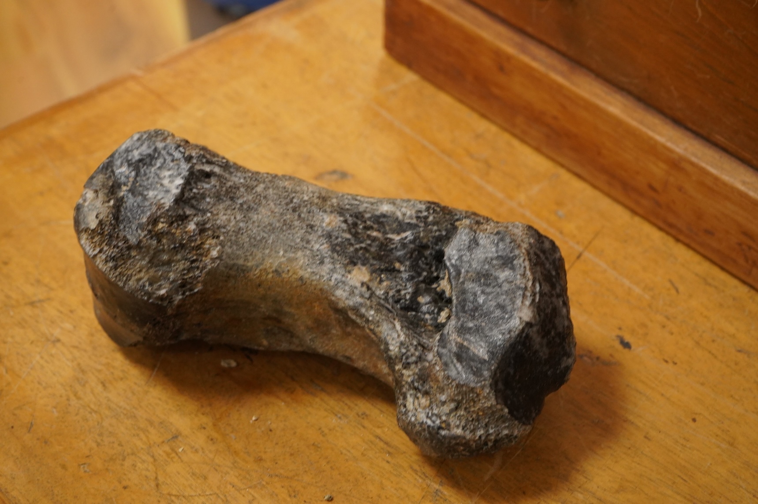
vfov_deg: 19.4
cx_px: 379
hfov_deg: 28.9
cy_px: 252
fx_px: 1473
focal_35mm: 70
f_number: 8
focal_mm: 70
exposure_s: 1/125
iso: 4000
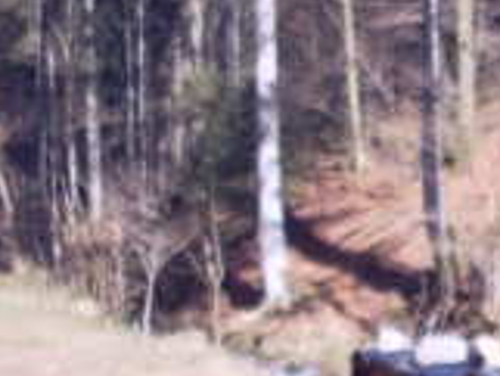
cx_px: 717
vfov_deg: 7.8
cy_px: 373
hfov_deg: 10.2
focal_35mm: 189
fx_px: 2732
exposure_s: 1/500
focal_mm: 6.3
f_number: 2.8
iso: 80
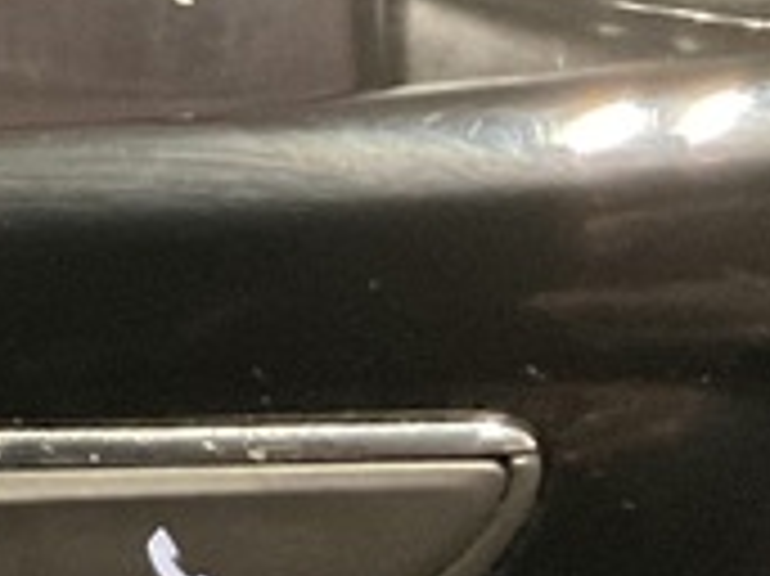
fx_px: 3623
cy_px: -428
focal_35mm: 163
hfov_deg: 11.0
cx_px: -784
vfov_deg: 8.8
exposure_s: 1/30
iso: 400
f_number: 1.8
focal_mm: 3
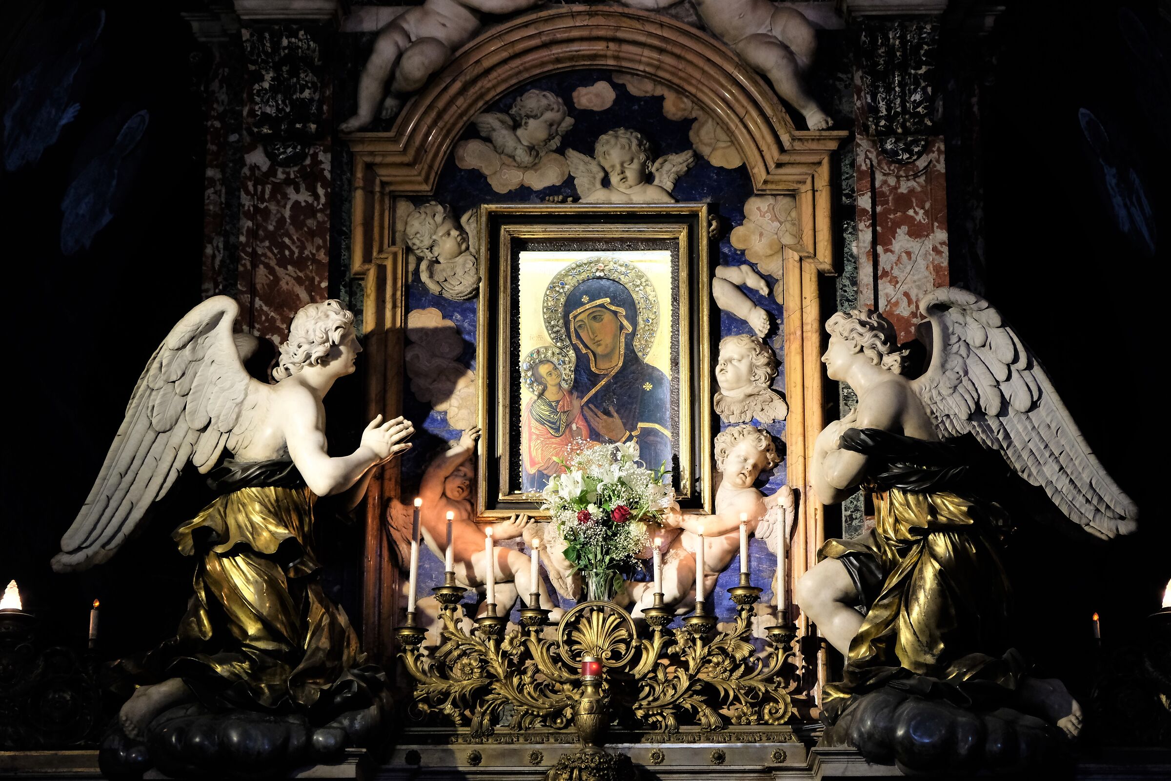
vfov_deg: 16.5
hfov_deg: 24.5
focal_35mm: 83
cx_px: 586
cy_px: 390
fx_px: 2700
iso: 2000
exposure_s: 1/30
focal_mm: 55
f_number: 4
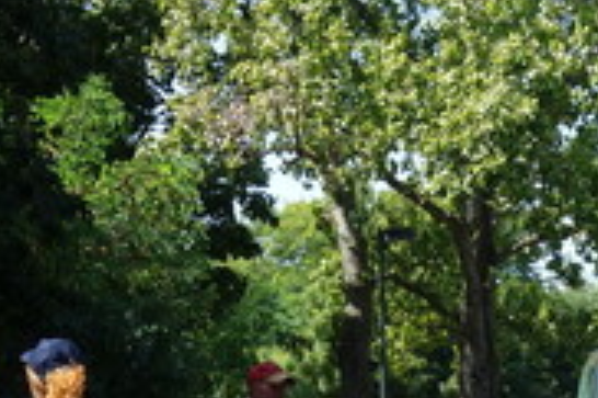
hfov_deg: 16.8
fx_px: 2025
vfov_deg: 10.8
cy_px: 615
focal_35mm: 122
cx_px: 401
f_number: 5.6
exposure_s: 1/200
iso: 125
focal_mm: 13.9
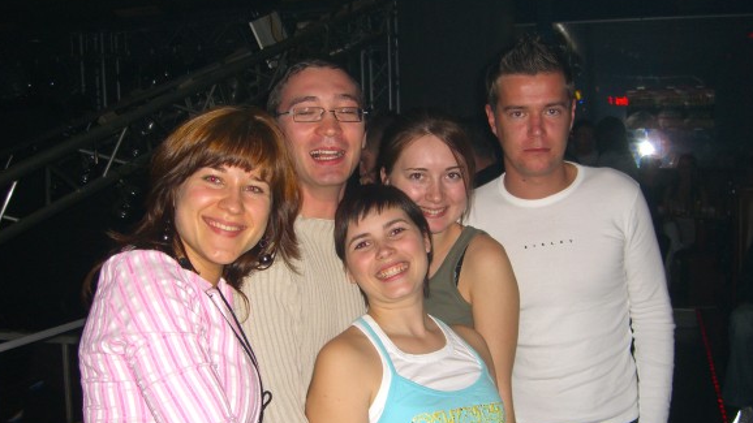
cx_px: 376
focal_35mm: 43
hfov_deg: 47.4
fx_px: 858
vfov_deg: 27.6
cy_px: 252
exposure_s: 1/60
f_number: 2.8
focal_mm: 7.9
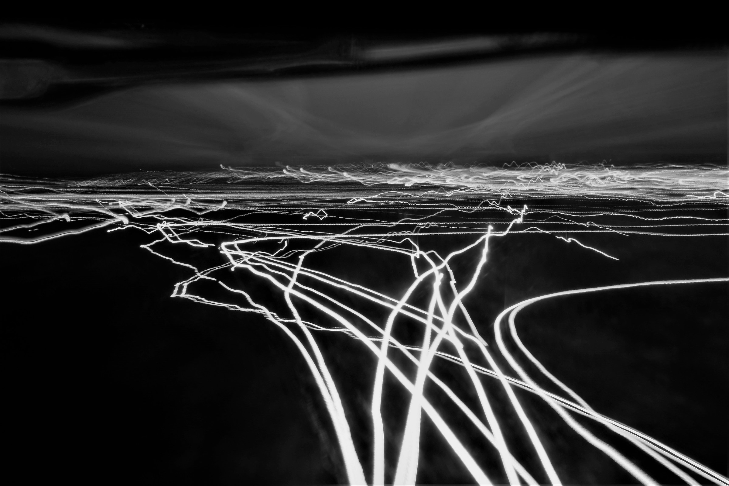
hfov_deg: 67.4
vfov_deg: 47.9
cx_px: 364
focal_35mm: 27
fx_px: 547
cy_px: 243
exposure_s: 30
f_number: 22
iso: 100
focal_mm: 18
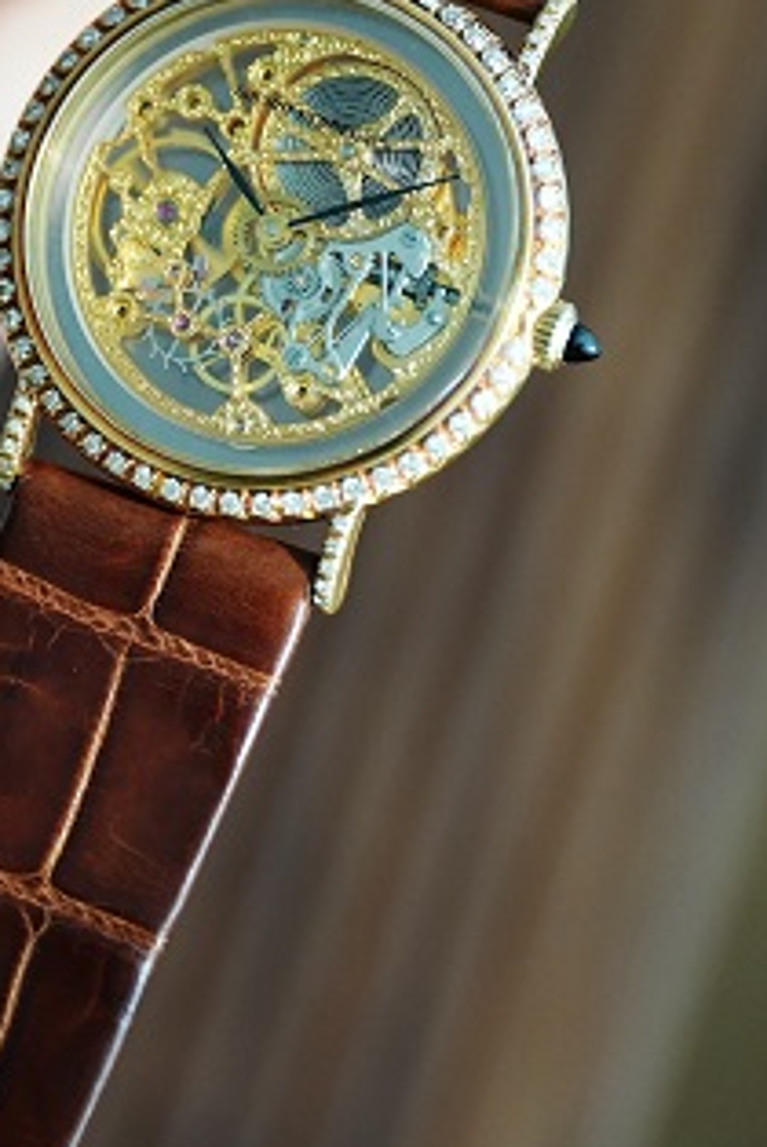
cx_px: 283
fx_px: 6728
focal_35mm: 211
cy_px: 305
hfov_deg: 6.5
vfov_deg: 9.7
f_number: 2.8
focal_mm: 105
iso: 2000
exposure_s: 1/250
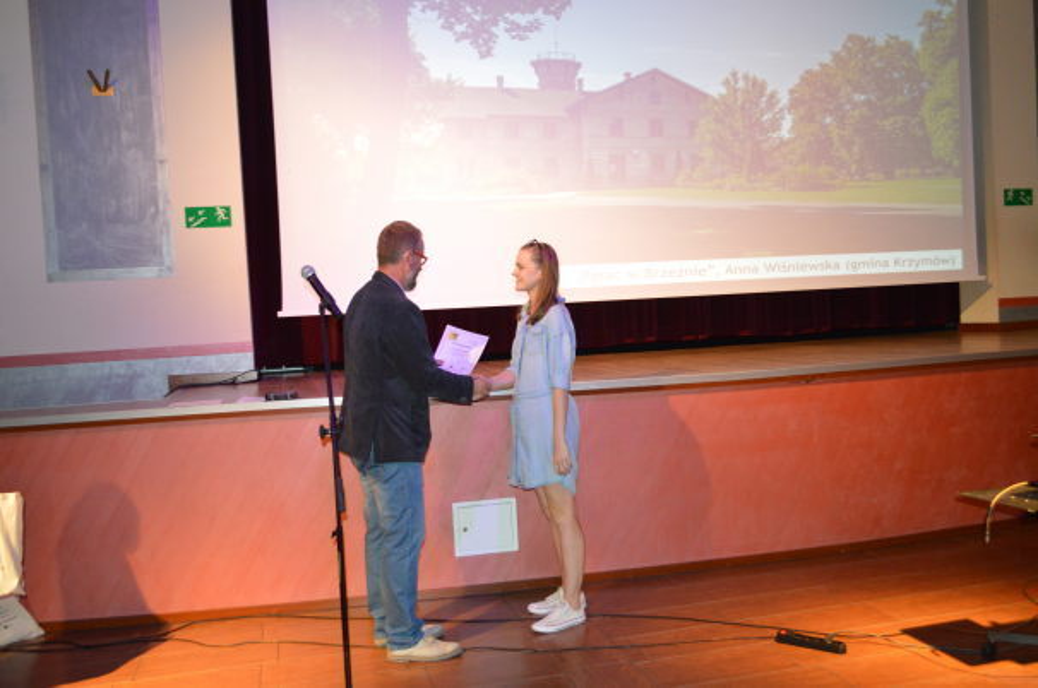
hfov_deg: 57.3
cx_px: 519
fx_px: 950
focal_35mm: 33
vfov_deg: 39.8
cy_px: 344
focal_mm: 22
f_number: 3.8
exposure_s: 1/60
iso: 1800
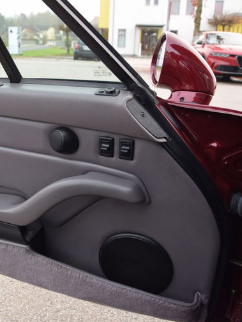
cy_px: 161
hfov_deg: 19.0
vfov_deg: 25.4
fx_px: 715
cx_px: 43
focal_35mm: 77
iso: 400
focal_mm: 35
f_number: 5.6
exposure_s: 1/125
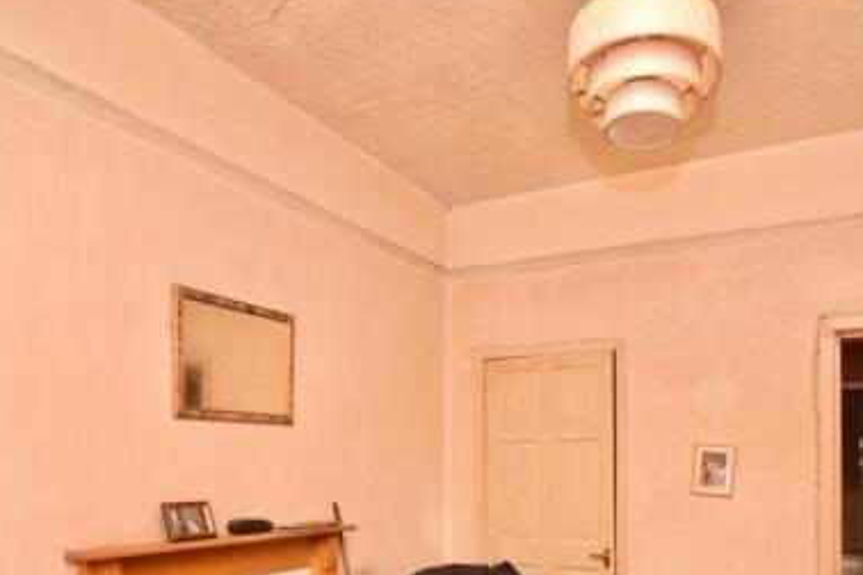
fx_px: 623
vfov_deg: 46.6
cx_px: 542
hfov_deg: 68.3
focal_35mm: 26
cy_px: 471
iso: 800
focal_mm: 10
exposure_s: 1/50
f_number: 5.6
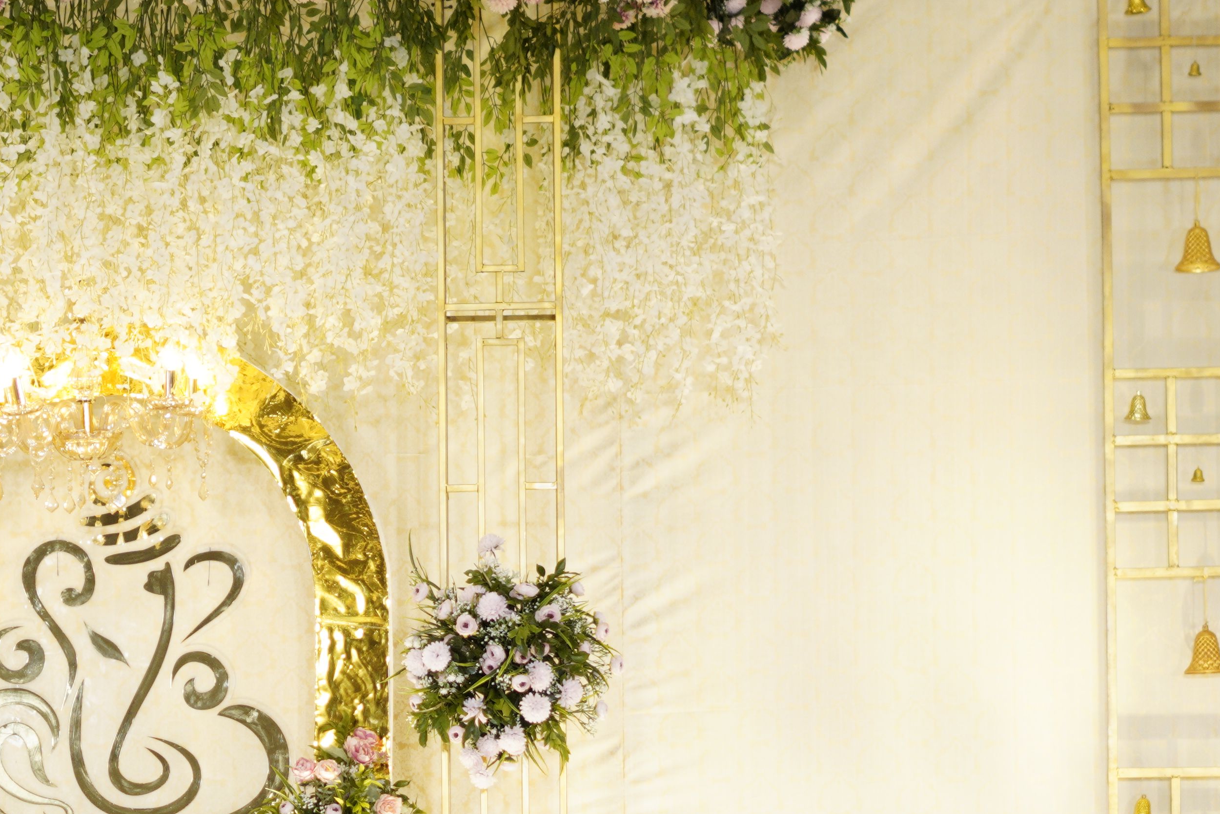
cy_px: 773
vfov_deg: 7.6
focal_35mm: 180
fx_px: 6100
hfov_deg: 11.3
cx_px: -23
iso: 250
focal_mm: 50
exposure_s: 1/500
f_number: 1.8
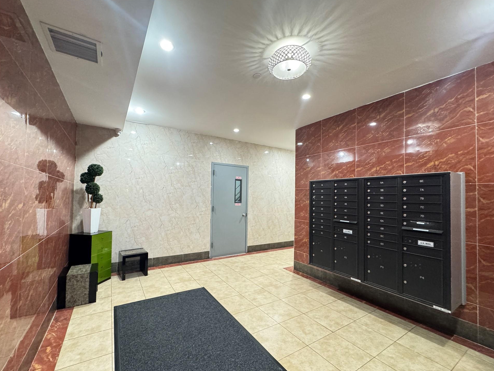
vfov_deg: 81.7
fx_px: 214
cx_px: 237
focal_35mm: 15
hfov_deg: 98.1
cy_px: 191
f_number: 2.2
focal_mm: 2.22
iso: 800
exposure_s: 1/60
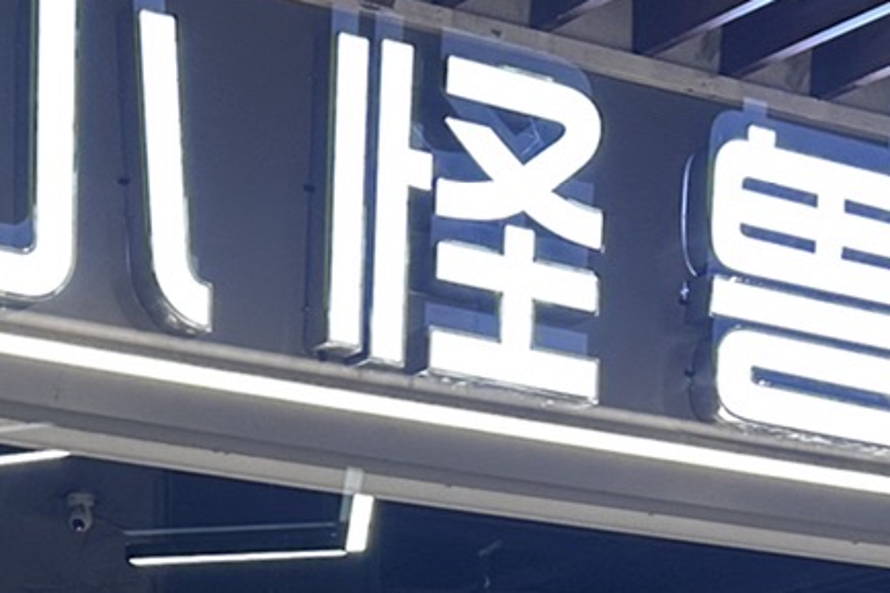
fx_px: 2842
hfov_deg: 17.7
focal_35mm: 115
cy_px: 1200
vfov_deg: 10.8
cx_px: 287
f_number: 1.78
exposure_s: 1/50
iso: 125
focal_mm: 6.86
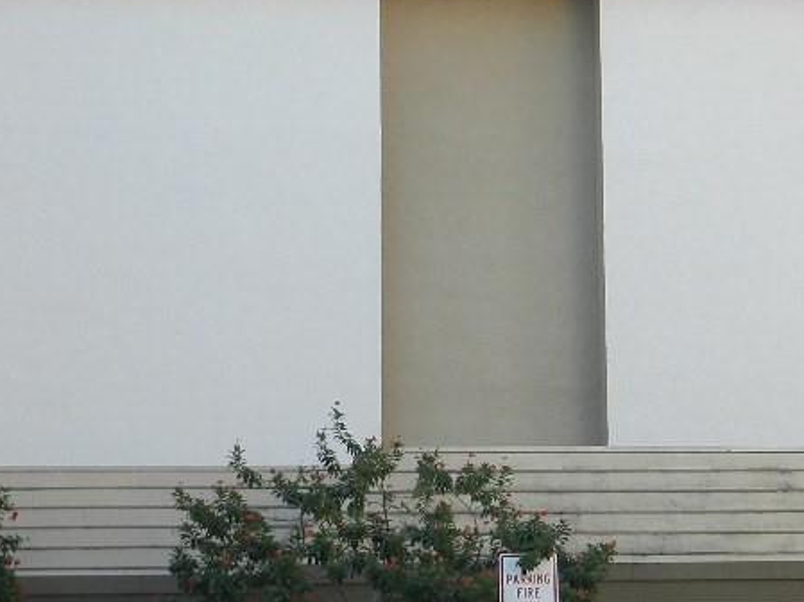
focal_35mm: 121
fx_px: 2808
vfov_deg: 12.2
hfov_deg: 16.2
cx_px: 577
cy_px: 321
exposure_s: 1/200
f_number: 4.4
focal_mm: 9.4
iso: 160
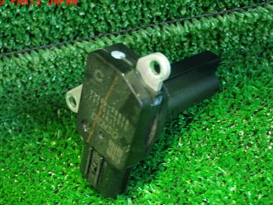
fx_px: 418
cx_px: 142
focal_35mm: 53
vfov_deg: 27.5
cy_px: 118
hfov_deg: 36.1
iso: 800
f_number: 2.9
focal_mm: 7.84
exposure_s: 1/10
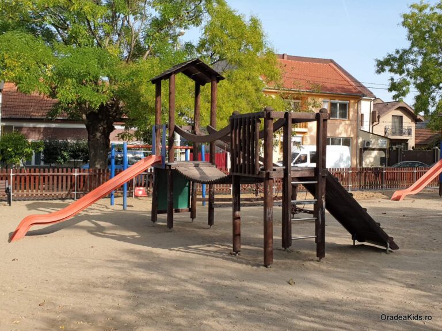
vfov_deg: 53.1
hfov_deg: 67.3
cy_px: 166
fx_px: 332
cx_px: 221
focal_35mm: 26
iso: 50
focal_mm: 4.3
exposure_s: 1/887
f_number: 2.4
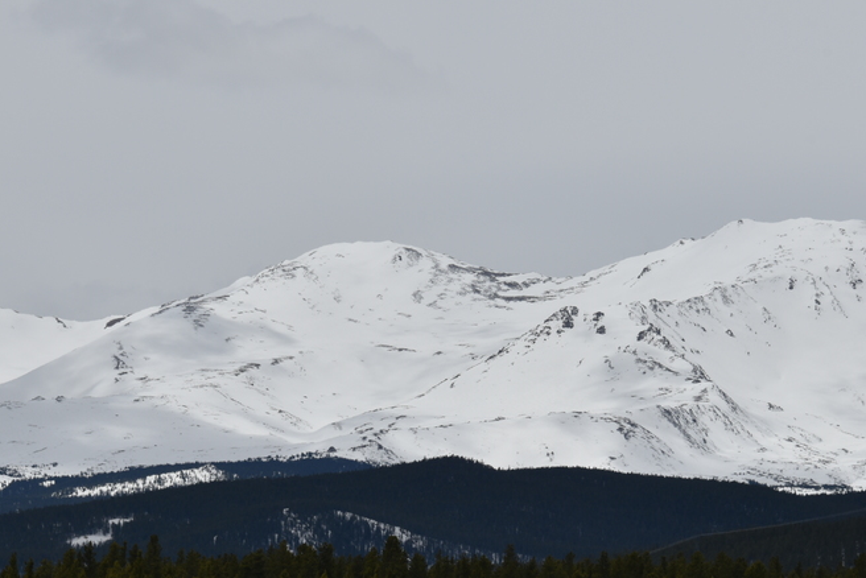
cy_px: 462
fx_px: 7508
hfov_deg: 6.6
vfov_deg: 4.4
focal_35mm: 312
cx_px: 481
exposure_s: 1/640
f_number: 13
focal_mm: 160
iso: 100
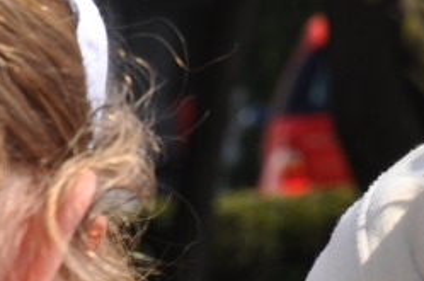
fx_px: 7618
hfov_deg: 3.2
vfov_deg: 2.1
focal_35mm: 648
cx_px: 695
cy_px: -90
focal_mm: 105
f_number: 14
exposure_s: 1/200
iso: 200
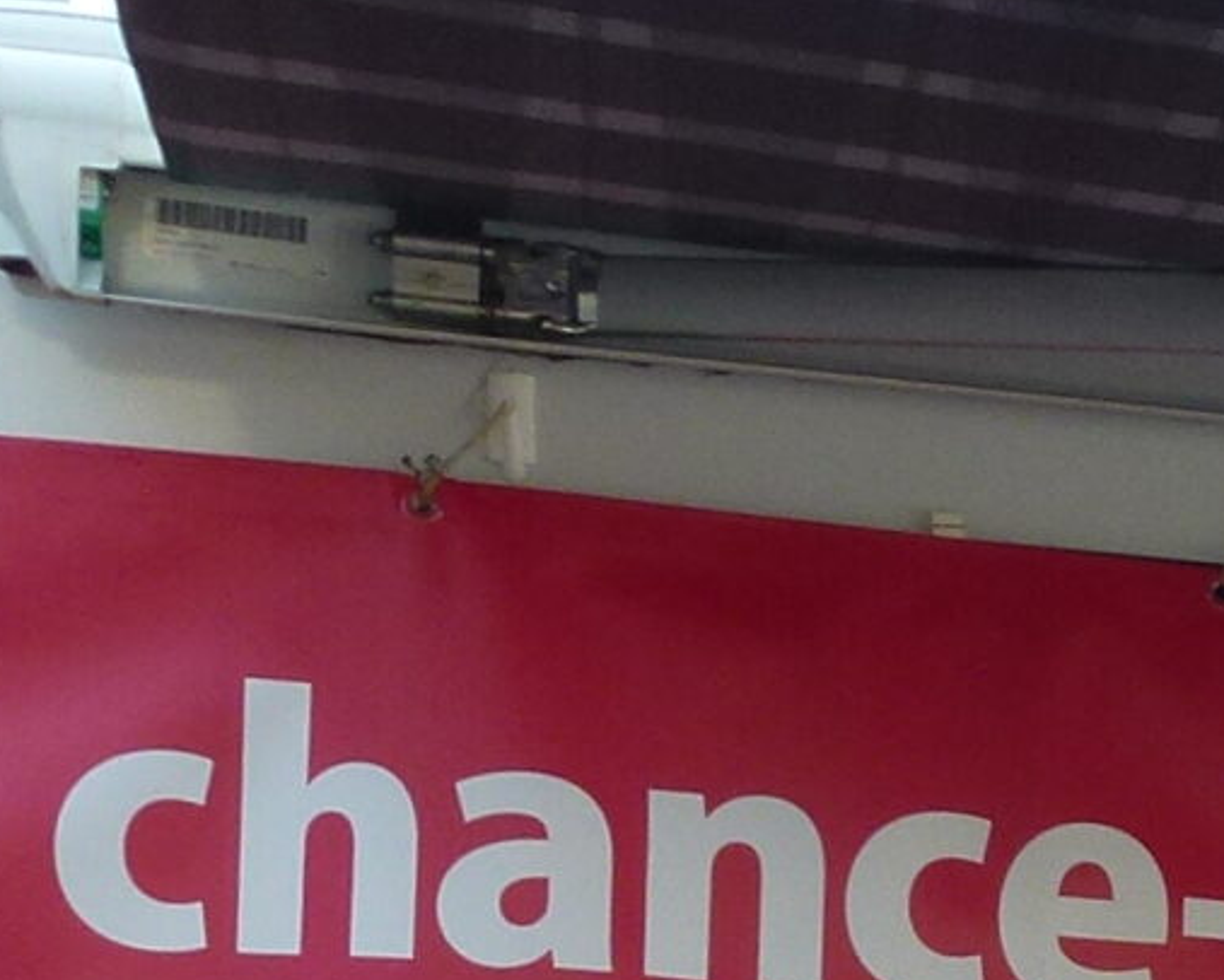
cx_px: 2880
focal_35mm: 138
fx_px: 5001
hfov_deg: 11.6
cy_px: 1786
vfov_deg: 10.5
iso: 100
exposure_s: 1/250
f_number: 4
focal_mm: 5
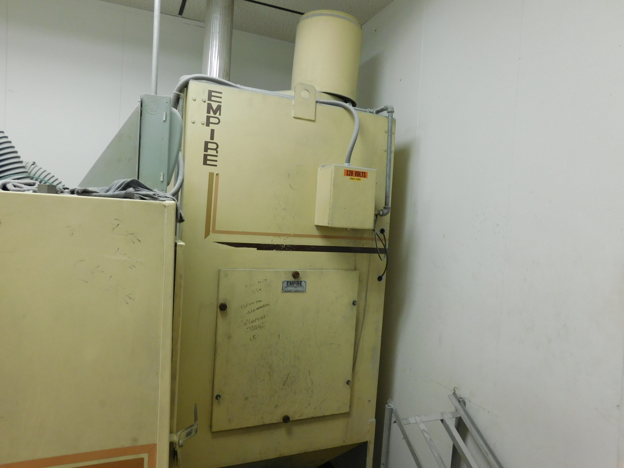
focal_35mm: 24
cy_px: 234
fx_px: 433
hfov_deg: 71.6
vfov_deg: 56.8
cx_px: 312
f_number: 3
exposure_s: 1/30
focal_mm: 4.1
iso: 140
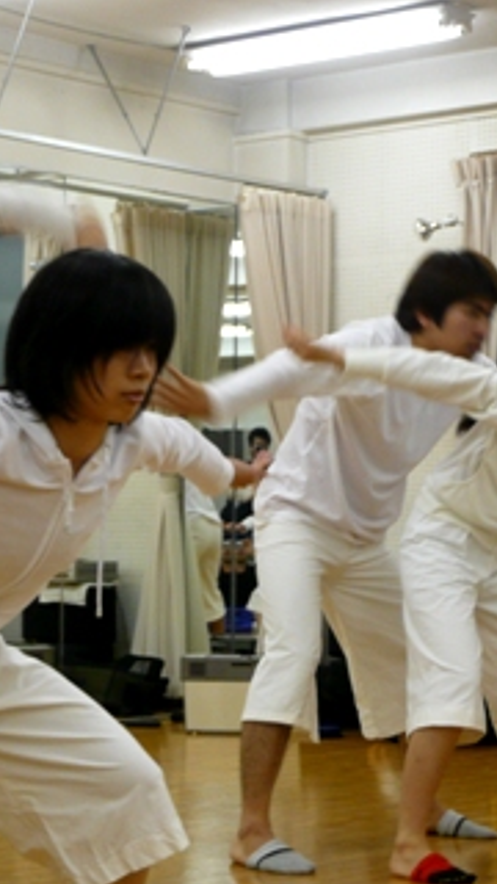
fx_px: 2296
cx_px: 226
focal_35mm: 98
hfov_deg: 12.4
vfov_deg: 21.8
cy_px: 443
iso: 160
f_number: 4.5
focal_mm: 11
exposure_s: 1/30
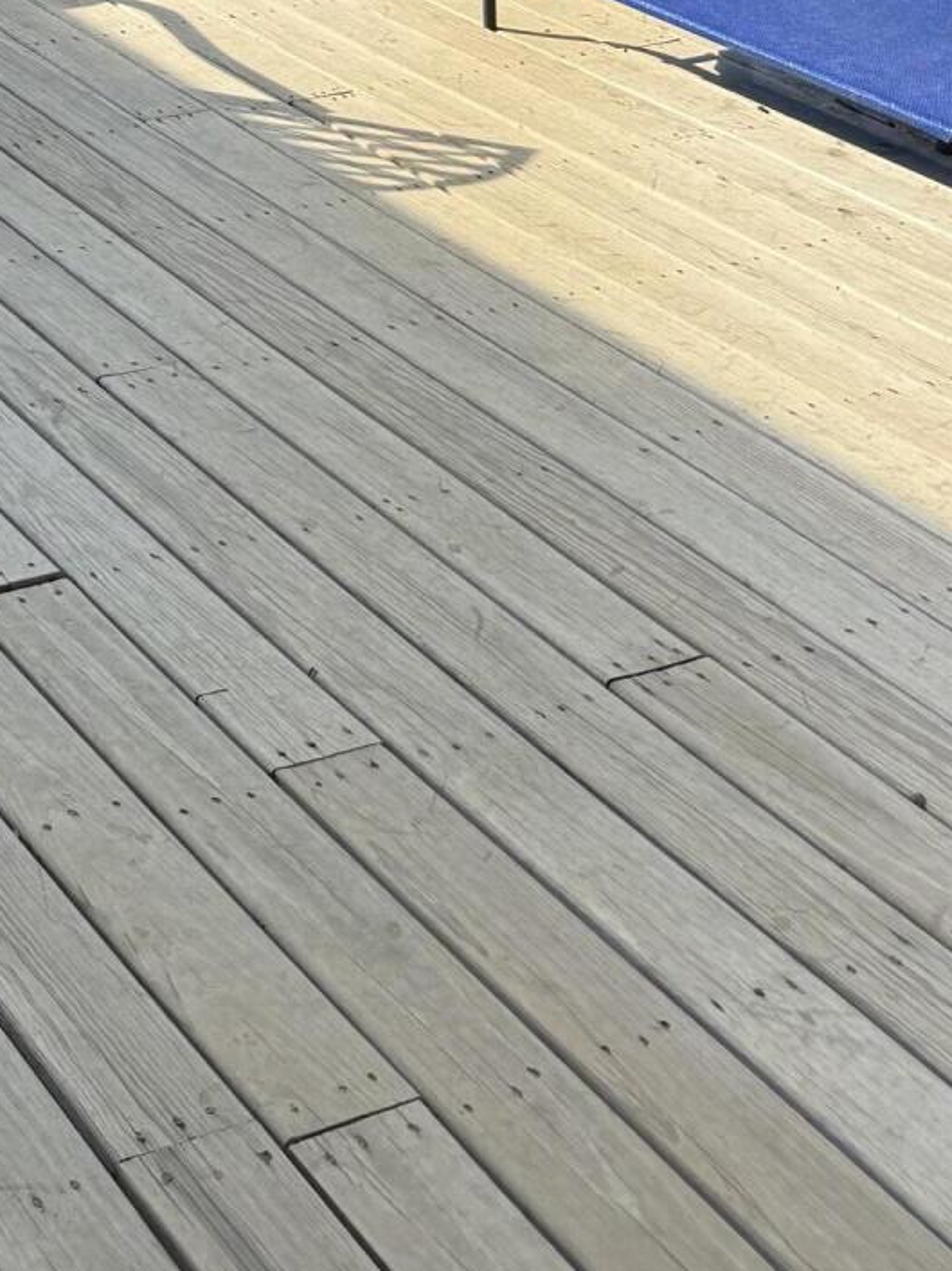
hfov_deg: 19.5
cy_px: -520
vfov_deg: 23.9
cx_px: -373
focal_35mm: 68
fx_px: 2495
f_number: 1.78
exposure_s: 1/2000
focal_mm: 6.76
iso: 80
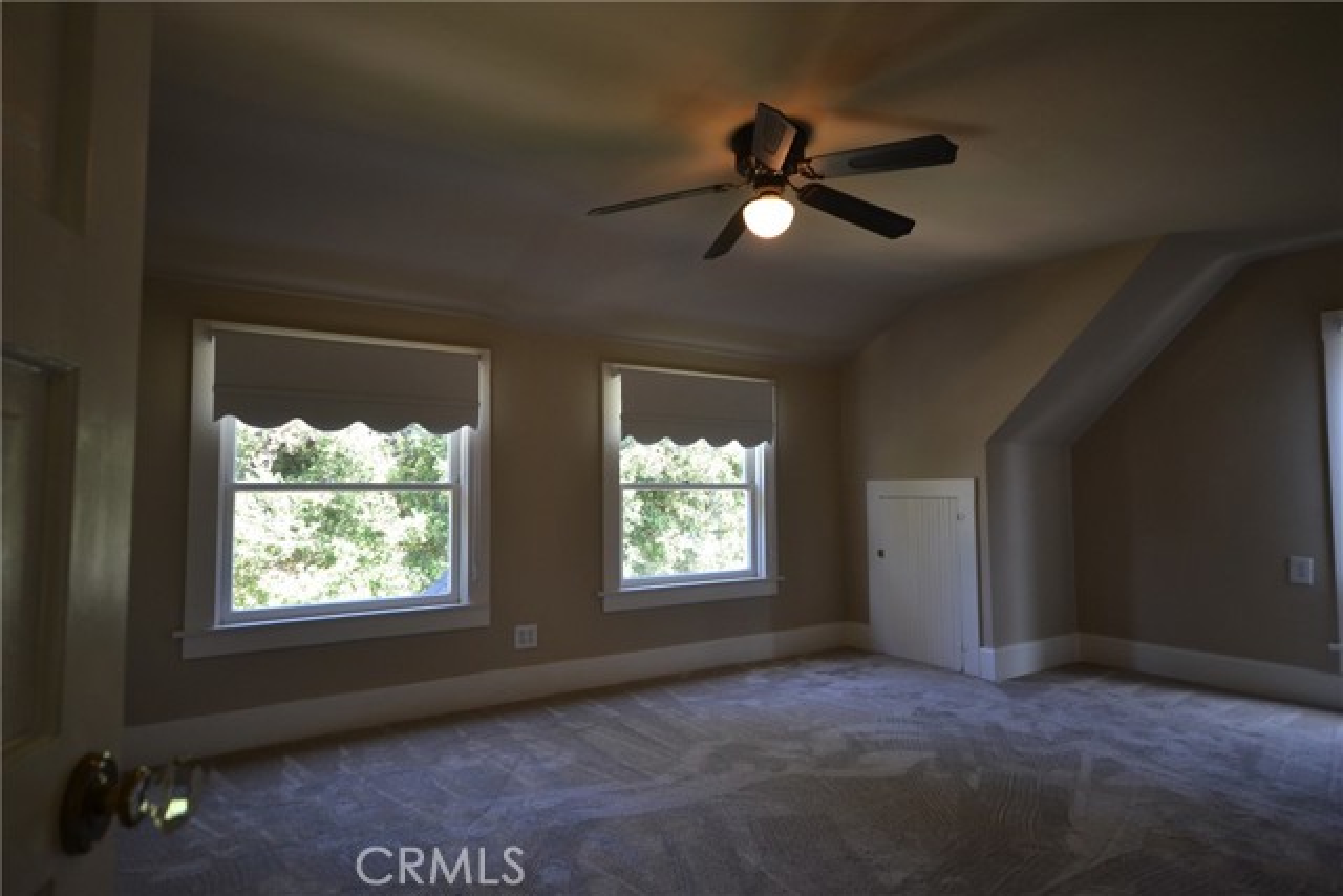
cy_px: 448
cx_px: 672
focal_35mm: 20
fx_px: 728
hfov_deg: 85.4
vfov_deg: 63.2
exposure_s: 1/60
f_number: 4.5
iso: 400
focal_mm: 13
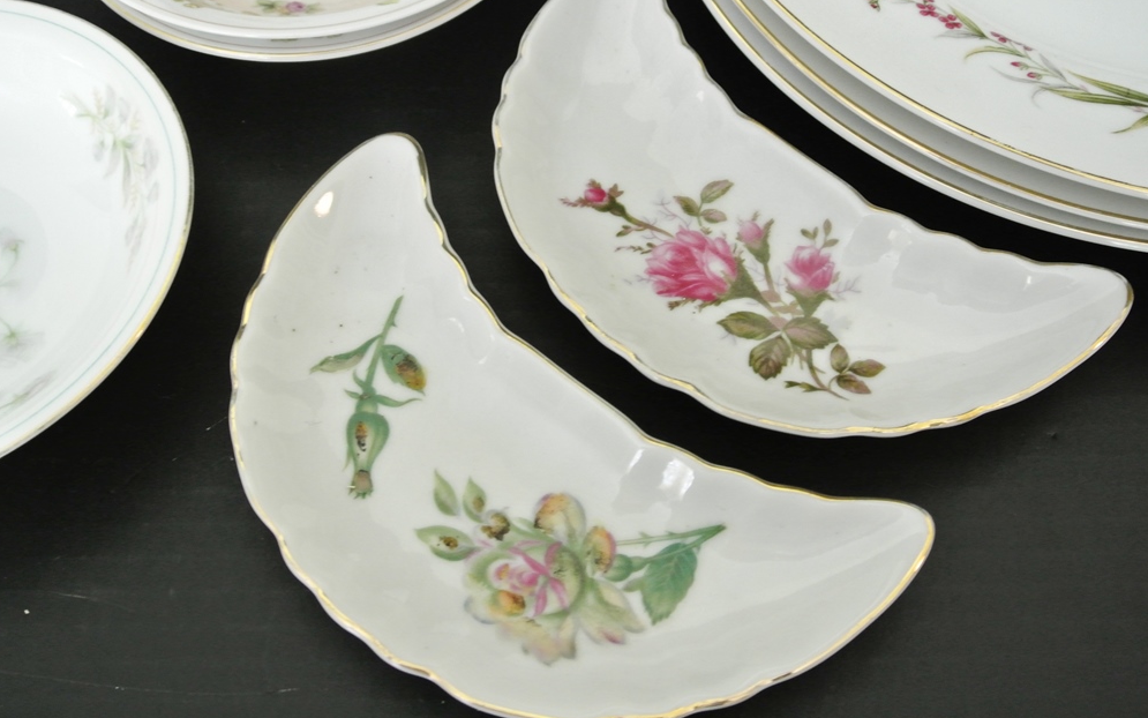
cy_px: 372
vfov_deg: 31.3
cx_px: 573
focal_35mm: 41
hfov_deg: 48.2
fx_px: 1283
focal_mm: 15.1
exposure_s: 1/30
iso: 1000
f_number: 4.2
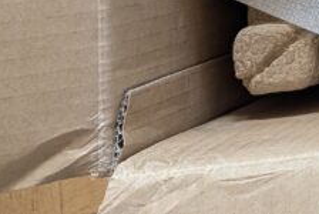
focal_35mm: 108
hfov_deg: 14.9
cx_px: 665
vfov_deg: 10.8
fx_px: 958
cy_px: -305
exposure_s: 1/84.5
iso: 108
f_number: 1.68
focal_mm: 6.9
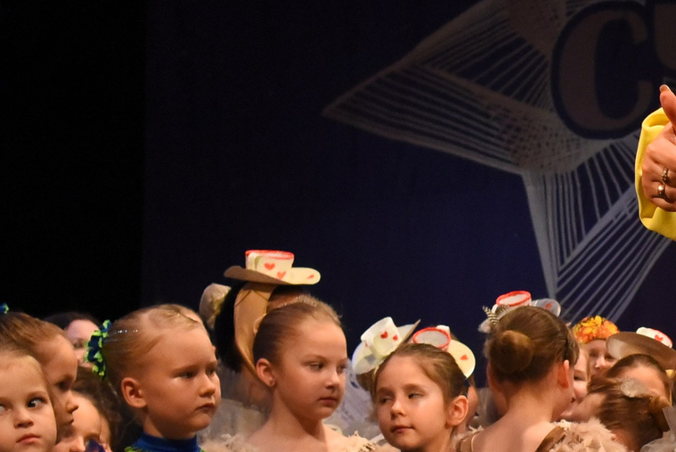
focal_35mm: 118
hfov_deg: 16.1
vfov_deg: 11.5
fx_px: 2217
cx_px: 971
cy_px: 468
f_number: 6.3
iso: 5000
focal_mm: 35
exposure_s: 1/320
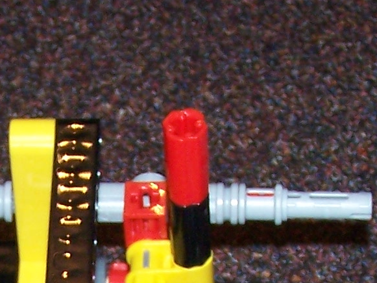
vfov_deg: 6.4
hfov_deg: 8.7
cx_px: 41
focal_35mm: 226
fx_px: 2462
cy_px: 583
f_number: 3
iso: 140
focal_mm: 8.5
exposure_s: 1/60
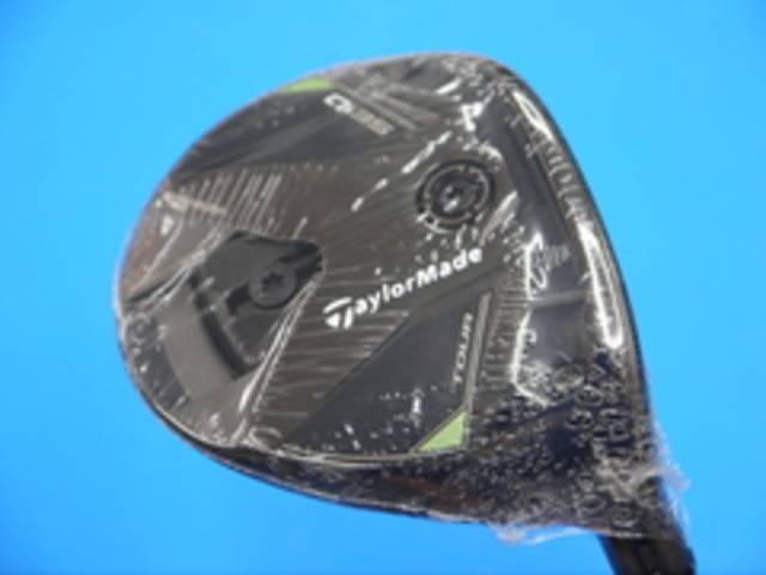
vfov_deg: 17.6
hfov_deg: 23.3
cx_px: 383
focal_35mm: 84
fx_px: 1859
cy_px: 288
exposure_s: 1/80
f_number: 5.6
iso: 500
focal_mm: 42
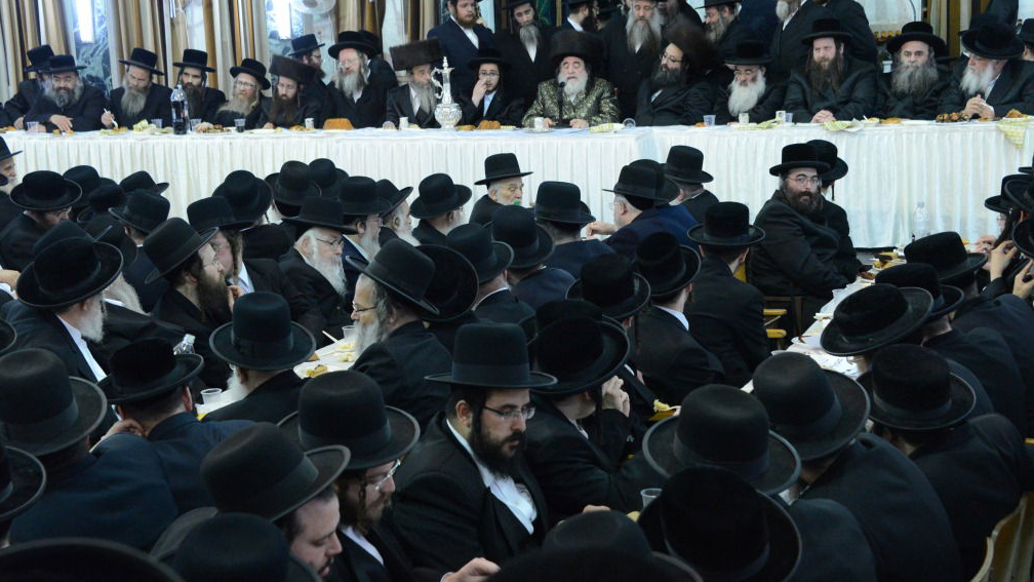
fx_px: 1810
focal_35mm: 66
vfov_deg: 18.3
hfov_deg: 31.9
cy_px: 276
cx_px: 520
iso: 5000
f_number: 5.6
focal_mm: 62
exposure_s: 1/80
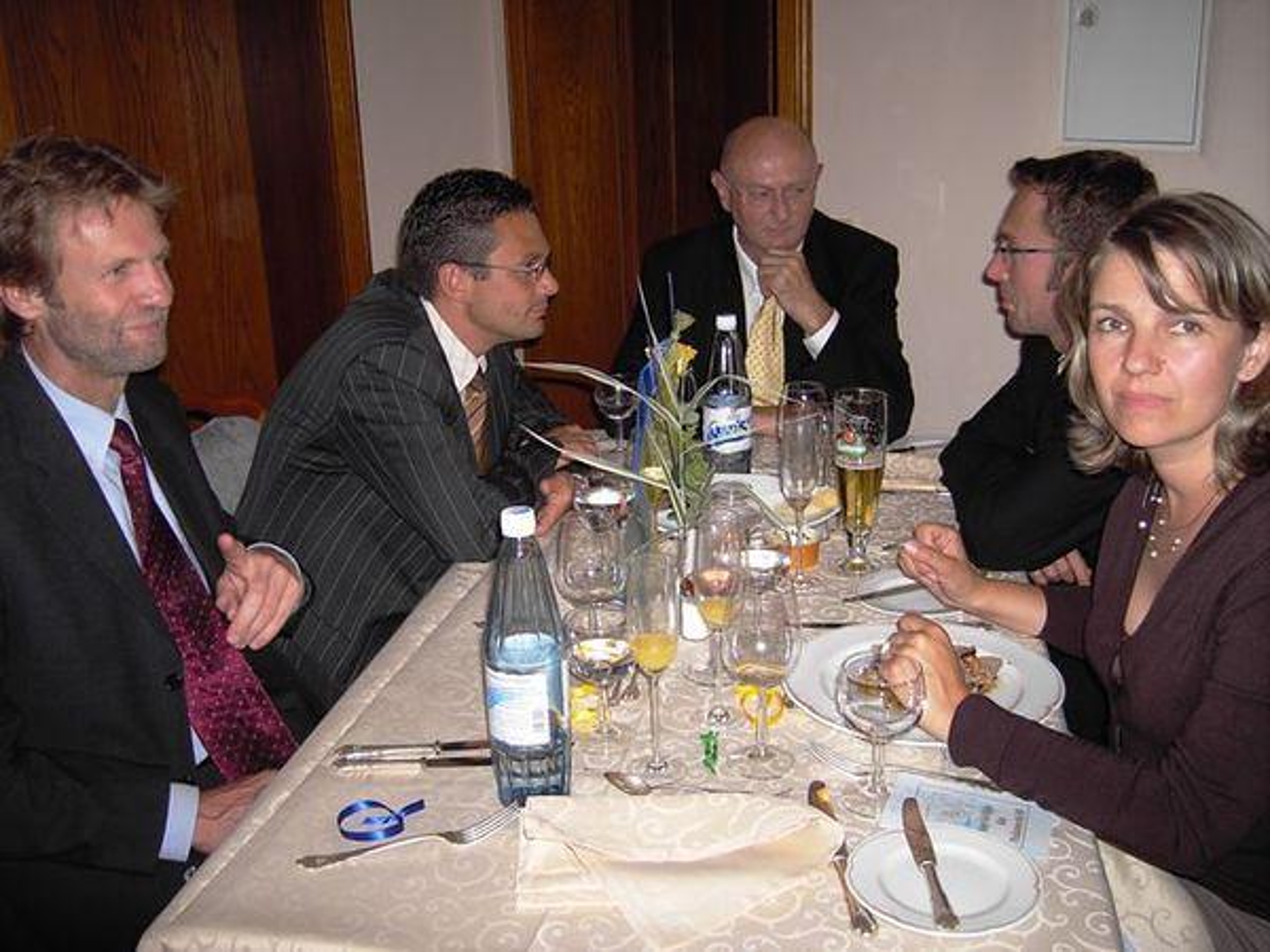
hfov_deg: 52.6
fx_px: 1284
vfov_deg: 40.7
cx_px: 635
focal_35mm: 35
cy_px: 476
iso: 50
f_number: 2.8
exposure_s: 1/50
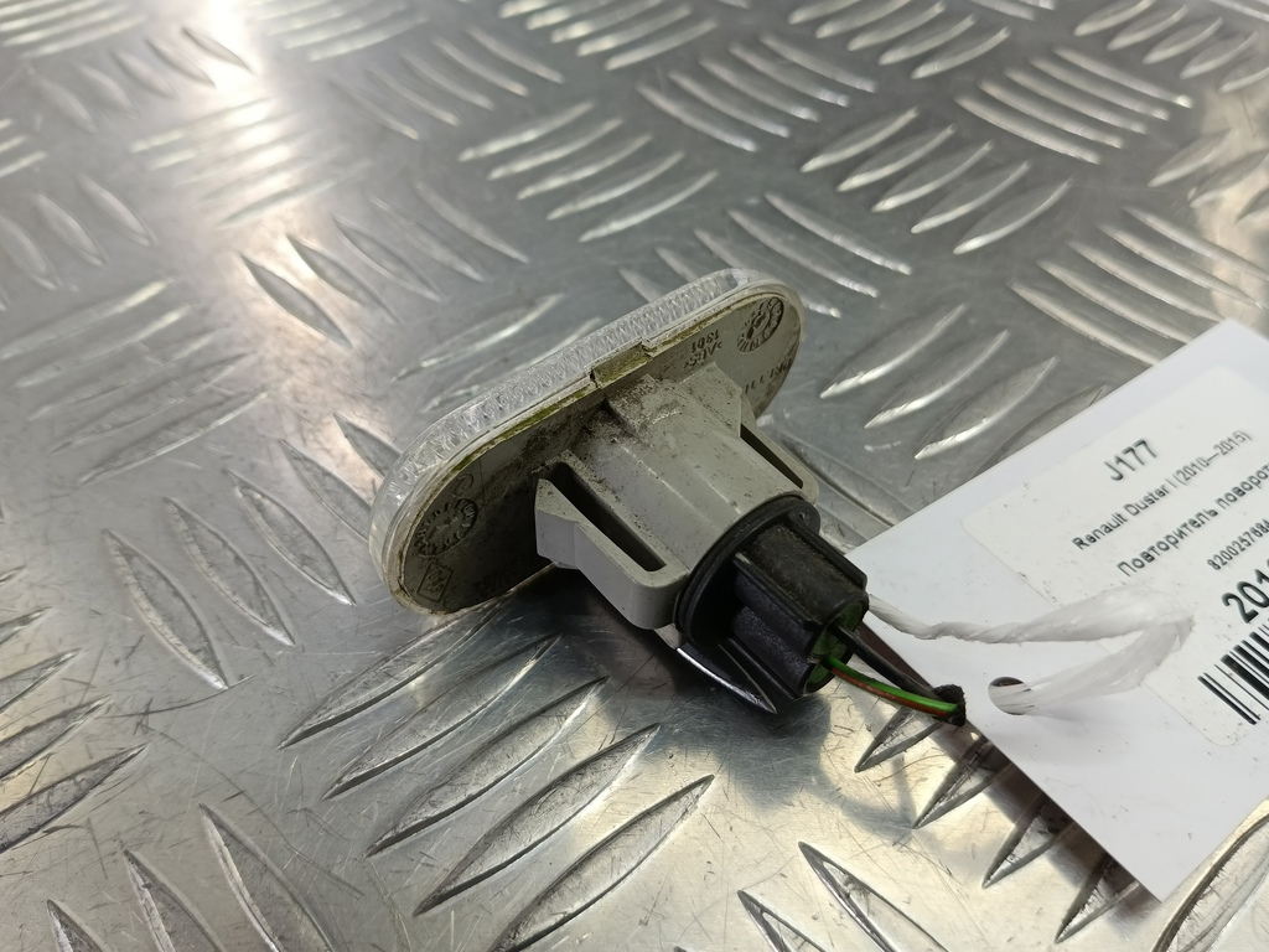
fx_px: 843
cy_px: 476
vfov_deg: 58.9
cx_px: 634
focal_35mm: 23
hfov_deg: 73.9
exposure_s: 1/50
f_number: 1.6
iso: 122
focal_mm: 4.11
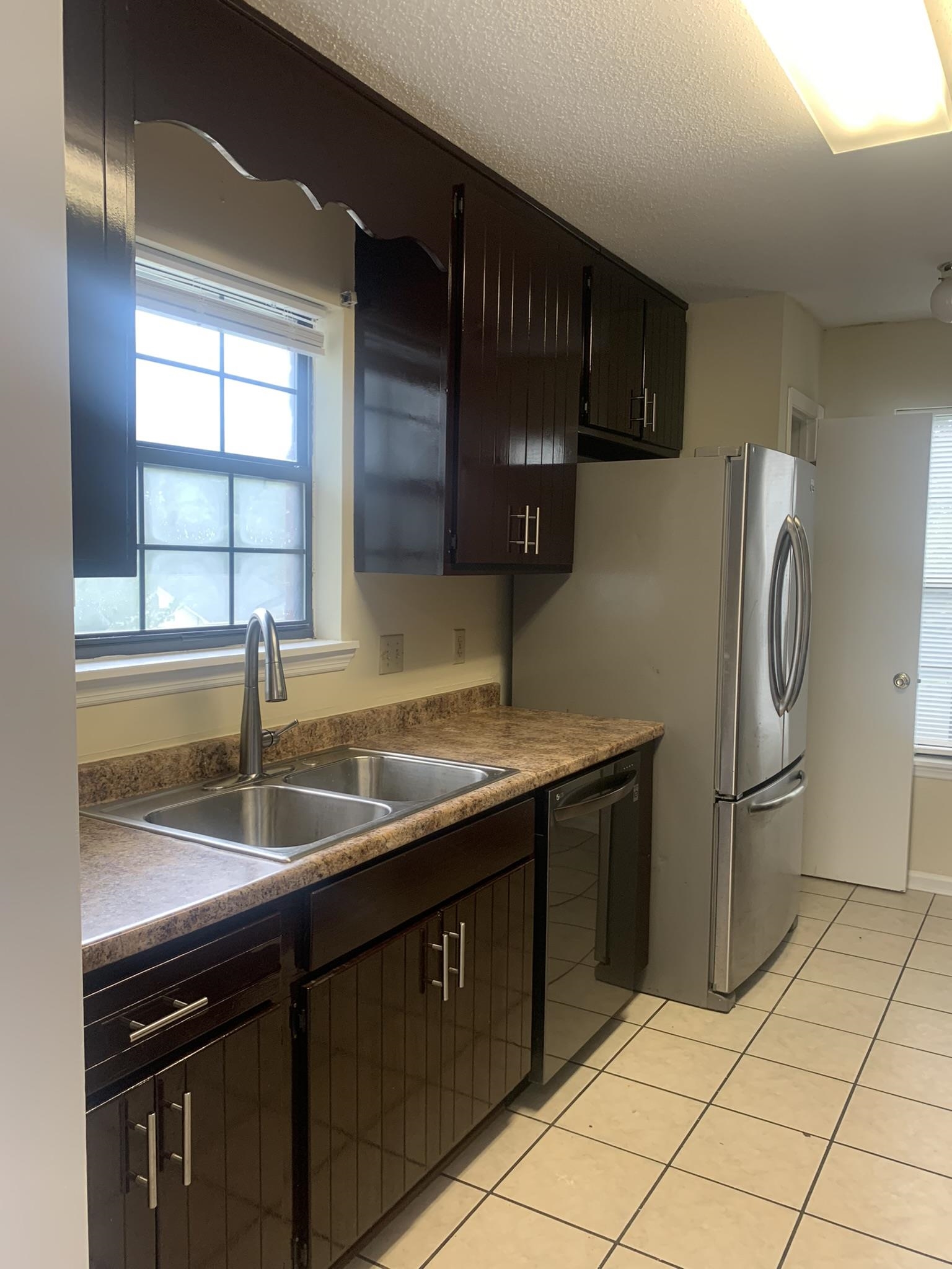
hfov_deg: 53.1
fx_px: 953
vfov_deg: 67.3
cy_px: 634
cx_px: 476
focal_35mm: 26
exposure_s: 1/60
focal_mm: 4.25
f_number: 1.8
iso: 100
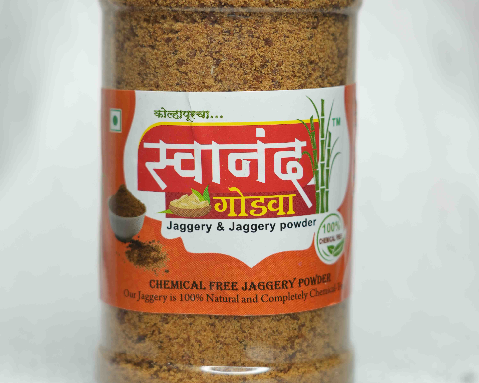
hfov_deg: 17.0
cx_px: 240
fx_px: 1602
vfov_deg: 13.6
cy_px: 132
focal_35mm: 113
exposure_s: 1/100
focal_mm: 80
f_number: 4
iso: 250
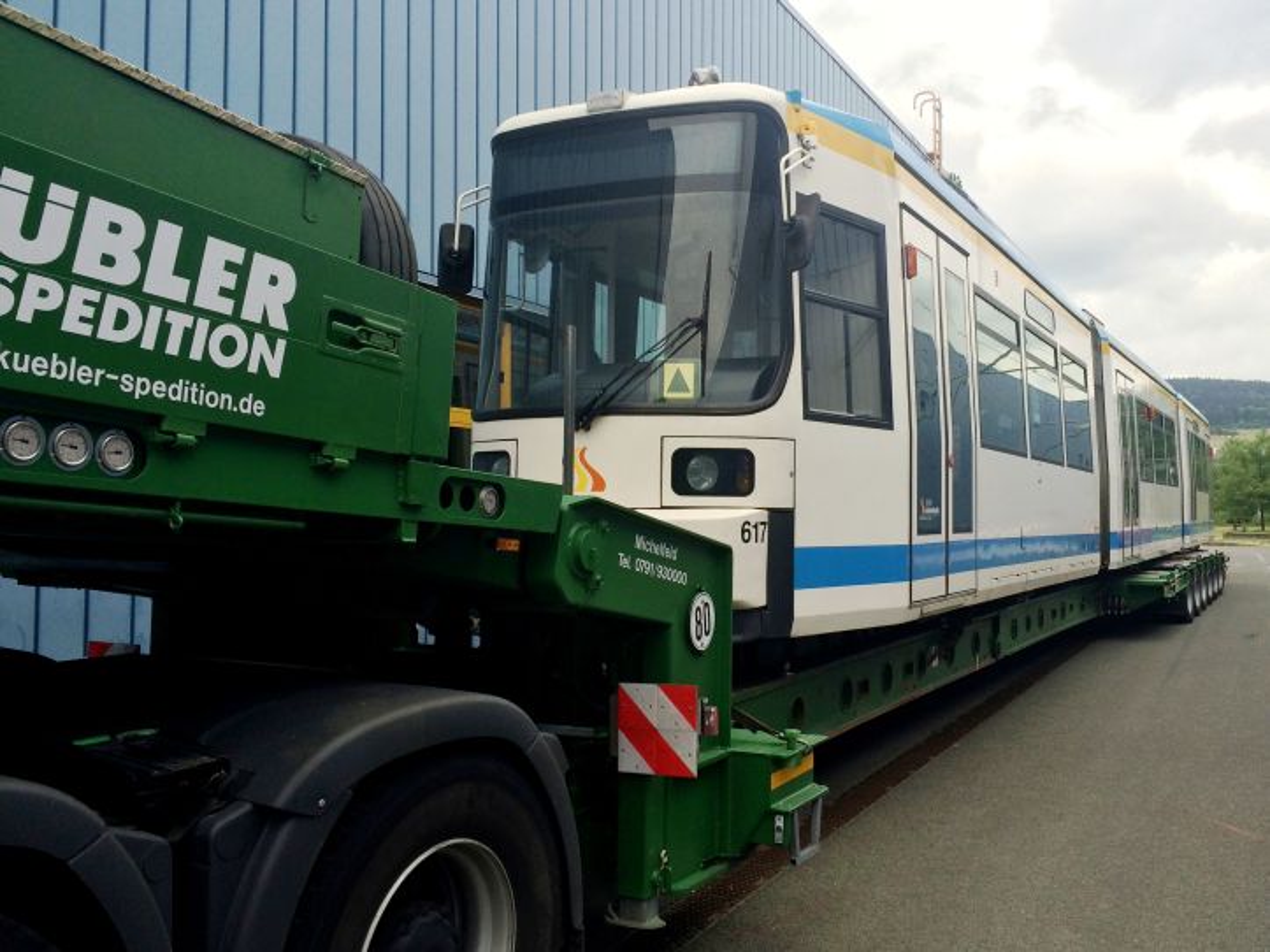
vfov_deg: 48.2
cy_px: 476
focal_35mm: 29
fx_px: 1064
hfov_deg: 61.7
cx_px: 635
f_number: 2.2
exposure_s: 1/246
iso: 32
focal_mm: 4.15
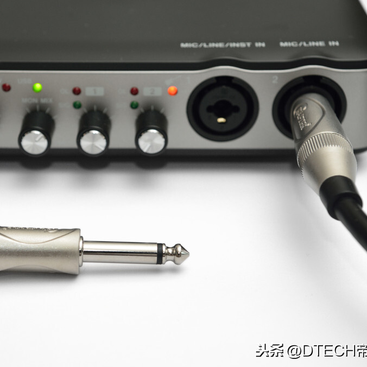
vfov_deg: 19.3
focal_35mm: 90
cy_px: 183
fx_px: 1080
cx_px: 117
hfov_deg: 19.2
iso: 400
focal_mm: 70
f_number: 8
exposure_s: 1/200
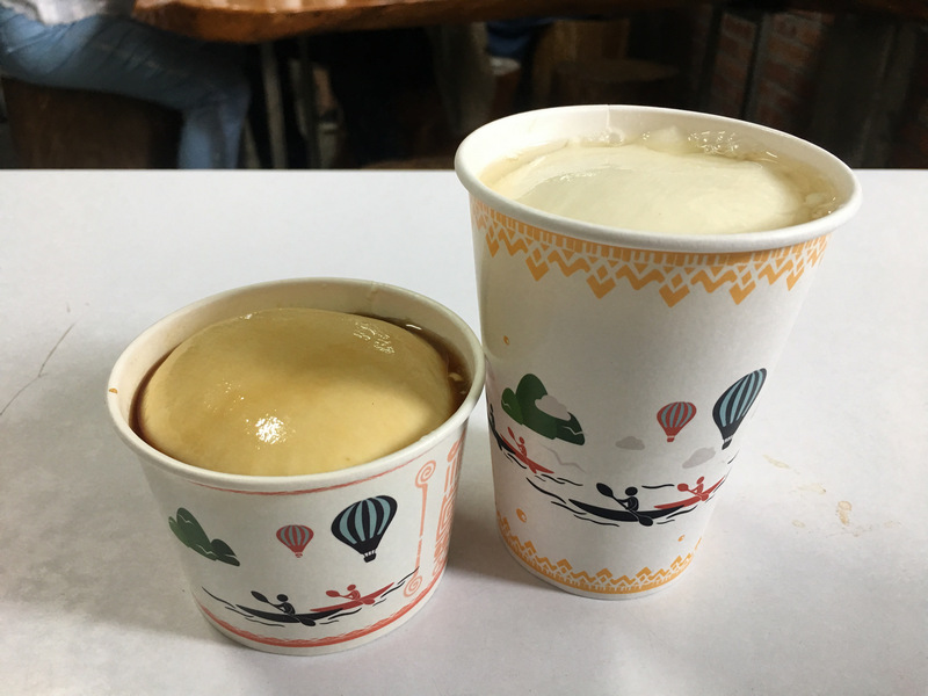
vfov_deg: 48.2
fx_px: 777
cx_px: 464
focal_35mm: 29
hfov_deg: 61.7
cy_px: 348
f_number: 2.2
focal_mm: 4.15
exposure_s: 1/15
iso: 40
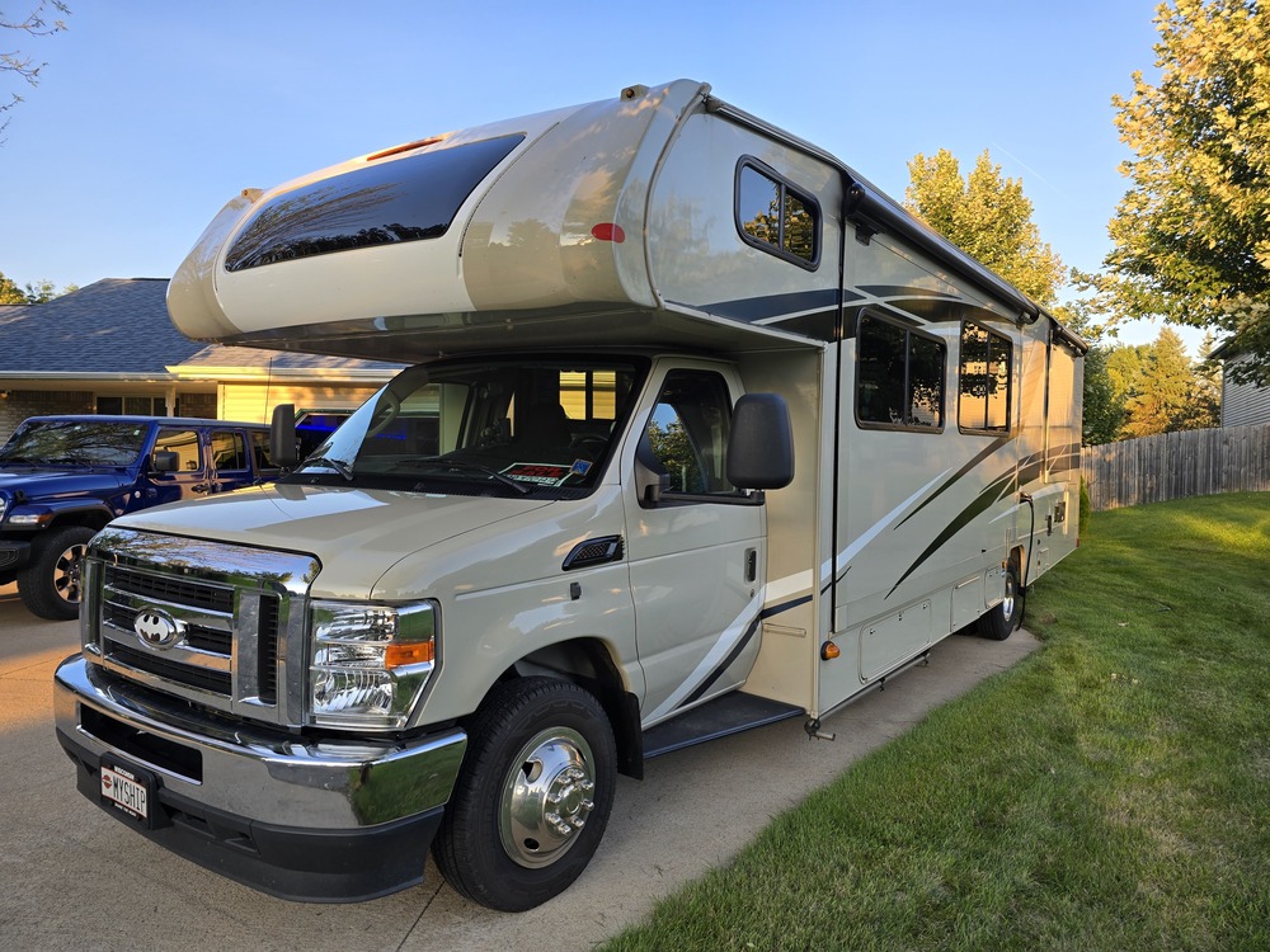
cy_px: 476
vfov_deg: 58.9
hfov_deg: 73.9
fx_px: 844
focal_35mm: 23
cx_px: 635
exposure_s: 1/180
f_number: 1.7
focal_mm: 6.3
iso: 20
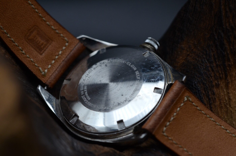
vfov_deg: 15.1
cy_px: 78
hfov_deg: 22.7
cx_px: 118
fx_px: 589
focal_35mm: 90
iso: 500
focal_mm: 60
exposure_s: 1/40
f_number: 7.1
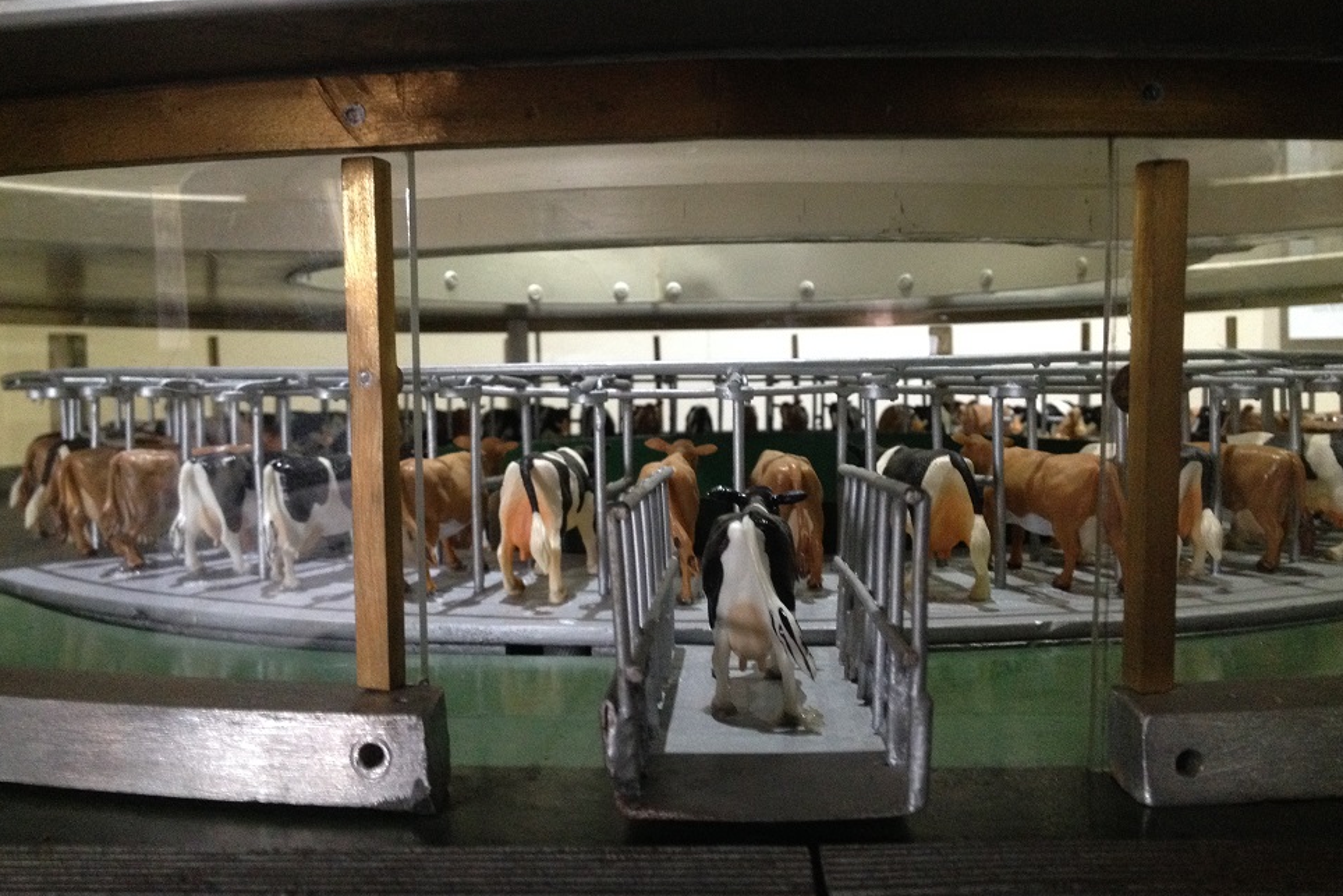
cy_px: 438
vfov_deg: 36.0
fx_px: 1380
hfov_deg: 51.9
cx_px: 674
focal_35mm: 37
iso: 320
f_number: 2.4
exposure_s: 1/17
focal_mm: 4.28
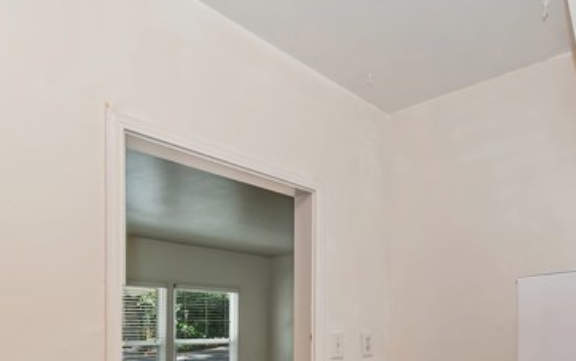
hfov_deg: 64.7
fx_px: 424
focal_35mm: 27
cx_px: 425
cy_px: 320
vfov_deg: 42.5
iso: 400
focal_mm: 10
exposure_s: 1/30
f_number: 8
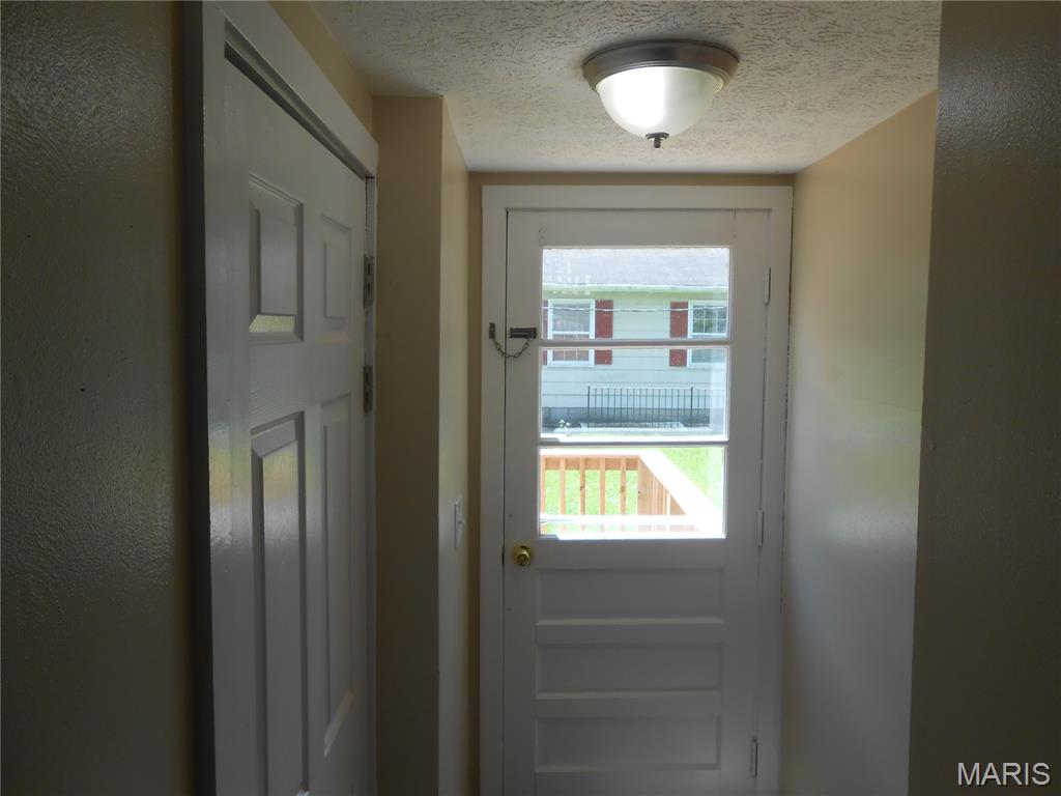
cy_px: 398
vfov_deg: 53.1
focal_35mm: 26
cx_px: 530
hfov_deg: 67.3
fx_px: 797
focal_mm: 4.6
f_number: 3.5
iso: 80
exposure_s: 1/100
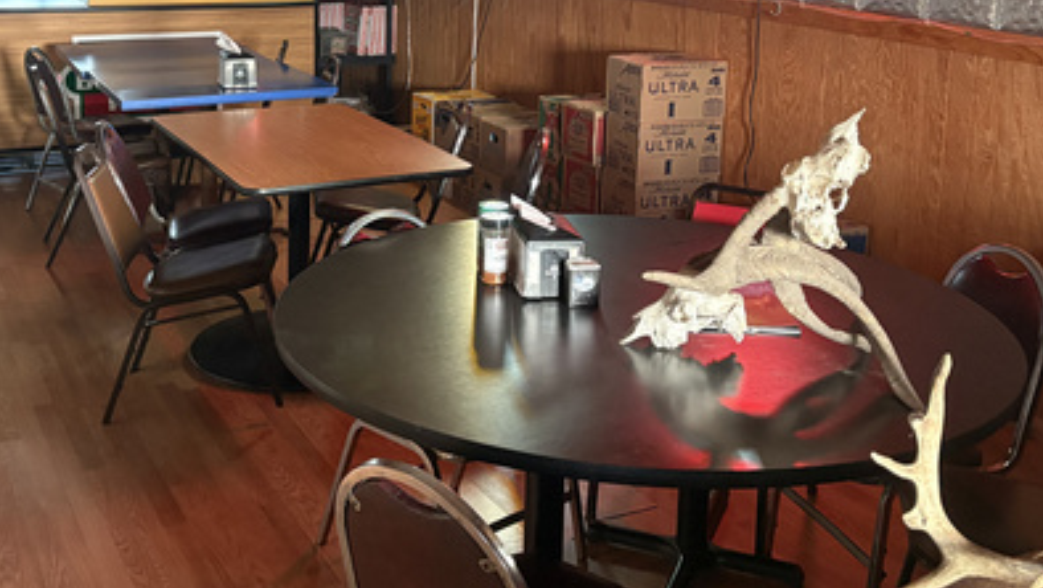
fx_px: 1273
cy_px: 79
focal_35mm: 46
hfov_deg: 44.4
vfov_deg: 25.3
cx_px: 424
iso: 400
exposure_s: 1/40
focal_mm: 5.96
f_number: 1.6
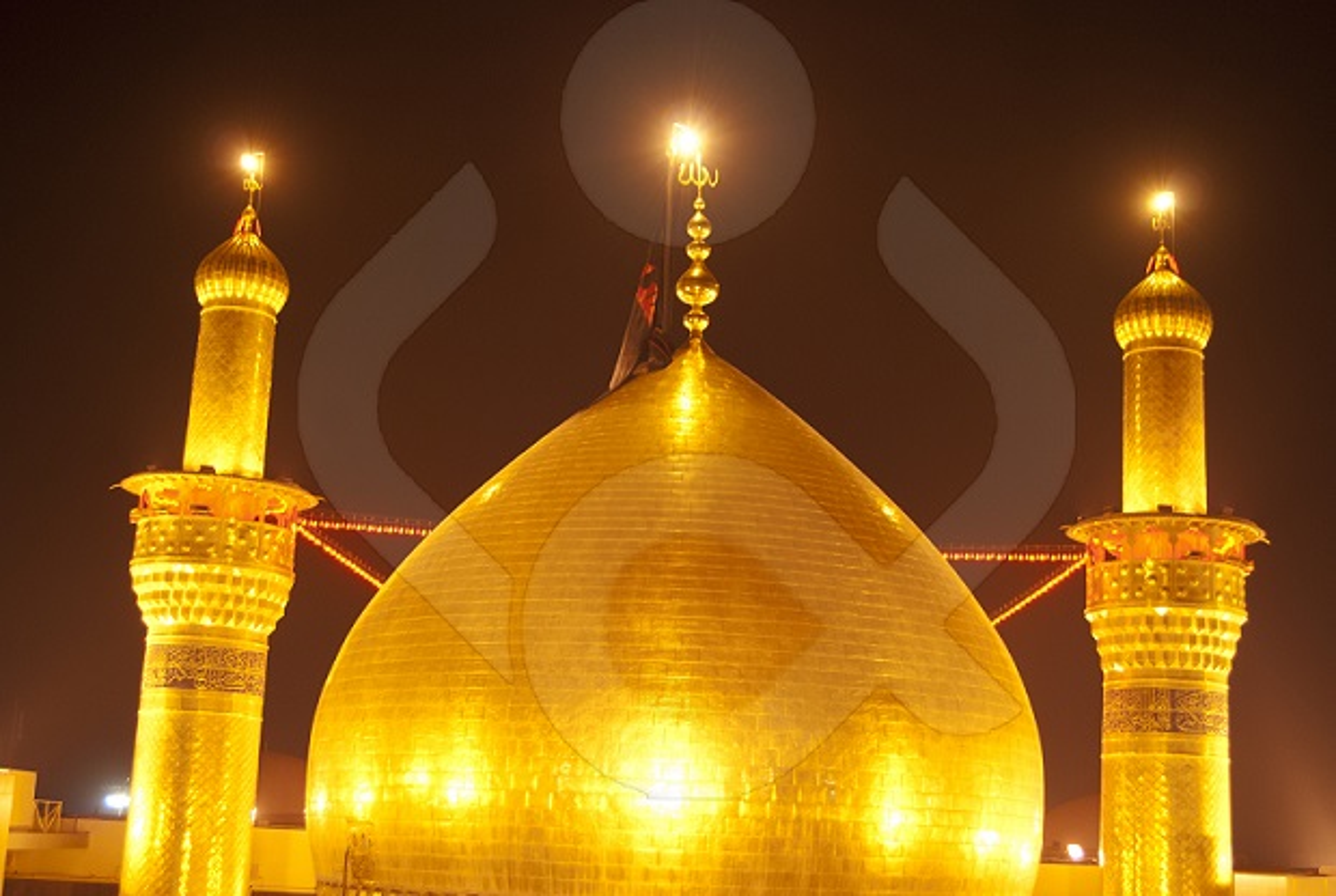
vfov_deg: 29.1
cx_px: 668
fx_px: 1729
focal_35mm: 46
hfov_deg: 42.2
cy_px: 448
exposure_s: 1/20
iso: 400
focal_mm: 31
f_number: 4.5
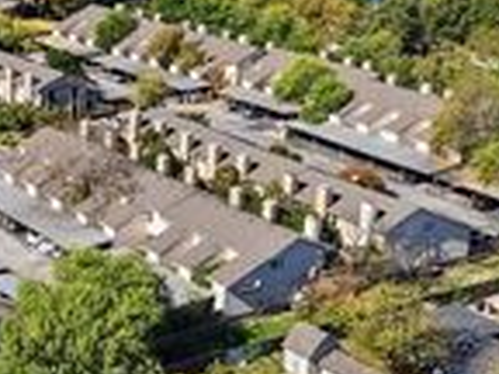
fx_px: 1427
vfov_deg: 14.8
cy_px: 331
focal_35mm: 99
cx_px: 24
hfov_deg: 19.4
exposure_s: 1/320
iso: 110
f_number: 1.8
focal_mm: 8.7
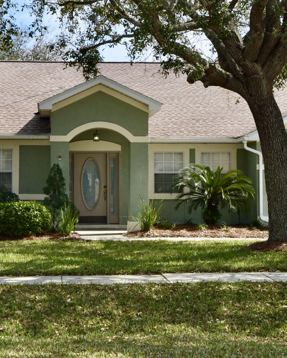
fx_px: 785
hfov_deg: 20.7
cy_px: 120
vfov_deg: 25.6
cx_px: 112
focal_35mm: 74
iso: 100
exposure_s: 1/250
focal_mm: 24
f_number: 8
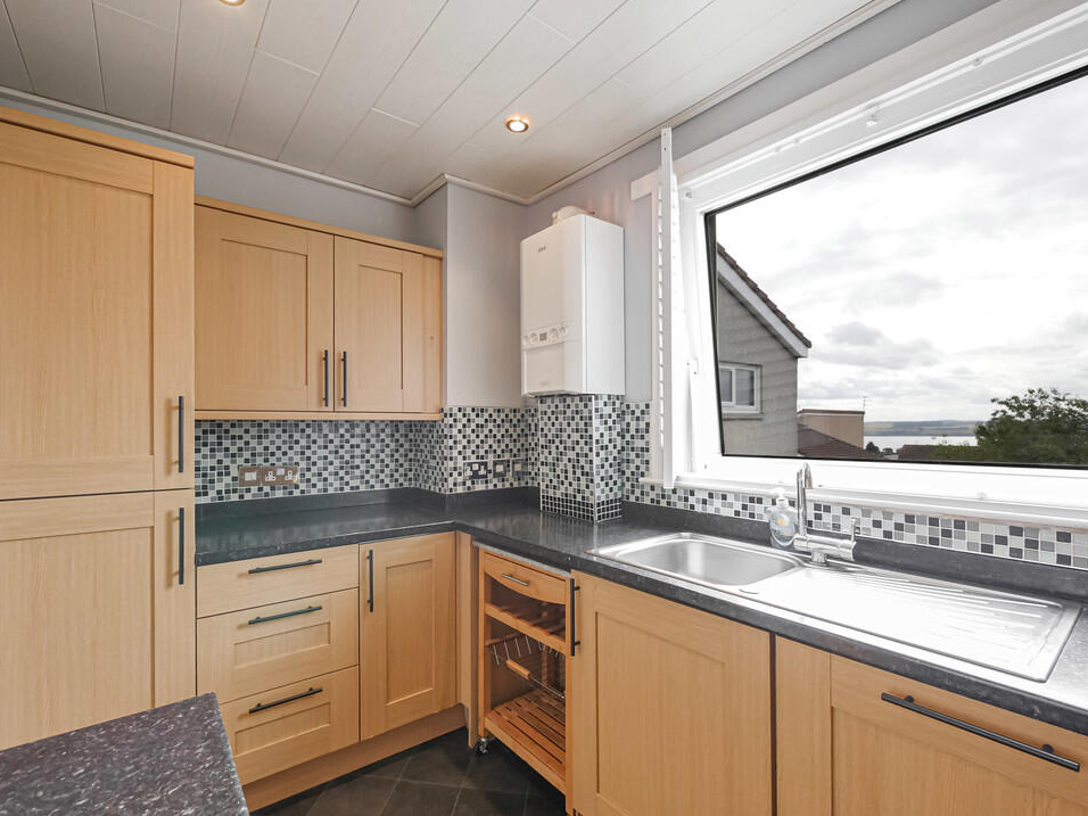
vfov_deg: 81.6
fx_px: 471
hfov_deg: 98.1
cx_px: 511
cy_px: 435
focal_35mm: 15
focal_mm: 7
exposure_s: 1/60
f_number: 4
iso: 400
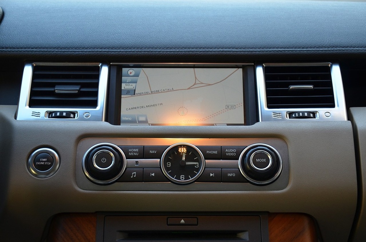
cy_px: 121
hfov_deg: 23.4
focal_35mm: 87
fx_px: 882
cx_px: 183
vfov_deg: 15.6
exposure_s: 1/60
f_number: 5
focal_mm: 58
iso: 400
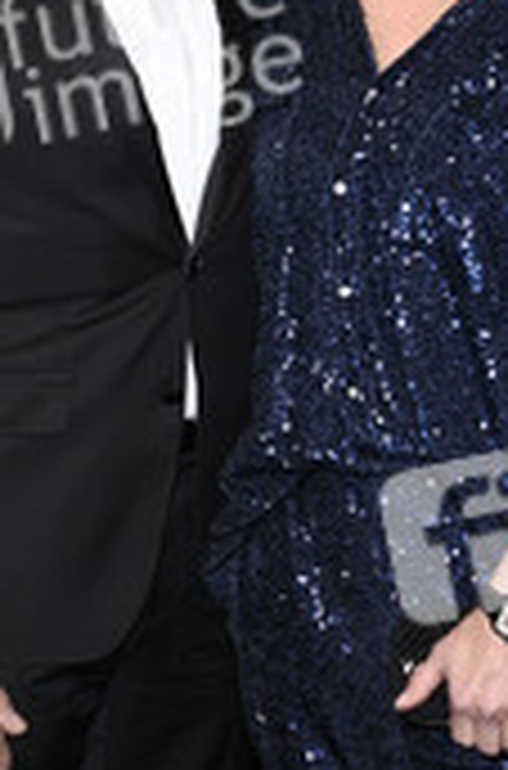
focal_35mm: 129
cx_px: 202
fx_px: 2747
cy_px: 293
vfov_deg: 15.9
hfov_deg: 10.6
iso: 500
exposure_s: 1/250
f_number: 5.6
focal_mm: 55
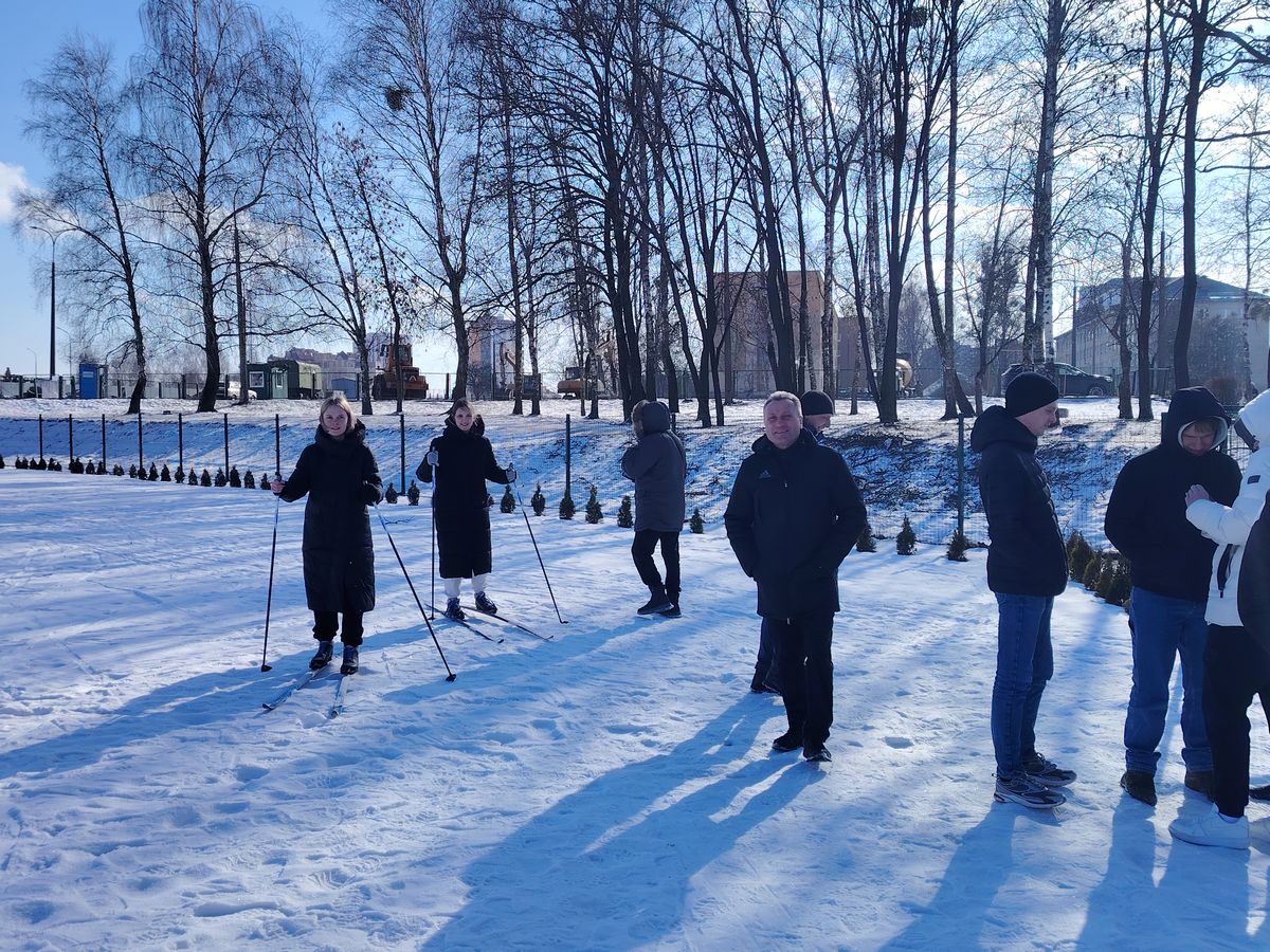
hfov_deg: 54.0
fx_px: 1247
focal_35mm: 34
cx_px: 635
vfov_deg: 41.8
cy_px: 476
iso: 100
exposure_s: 1/1486
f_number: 1.75
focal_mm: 5.25
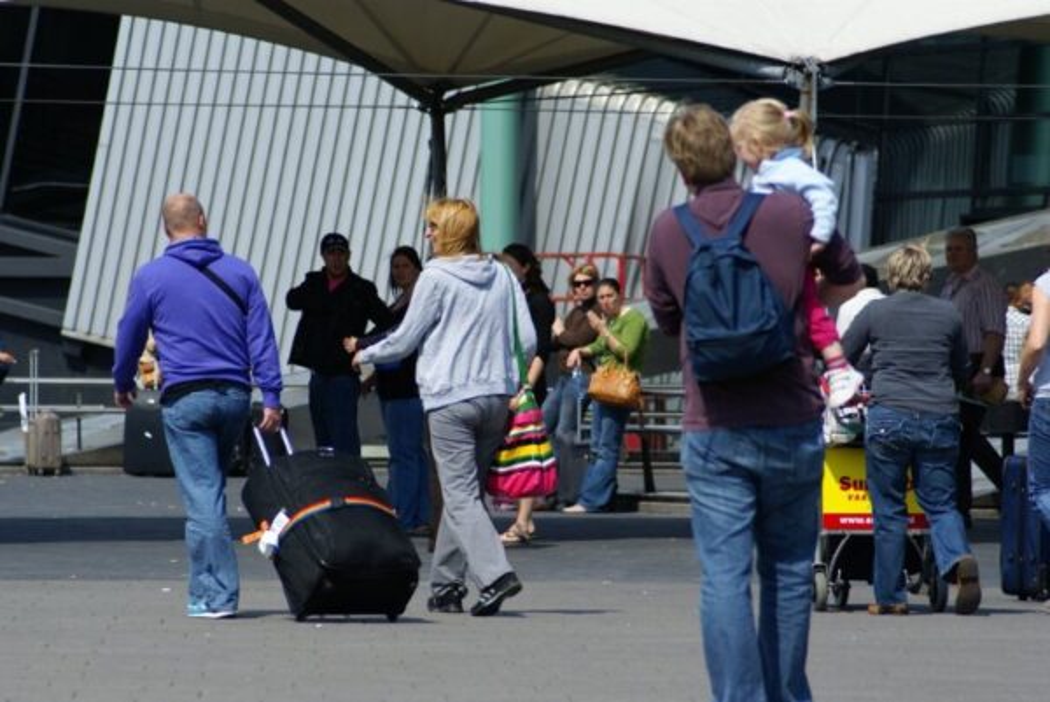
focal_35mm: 300
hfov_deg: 6.9
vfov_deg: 4.6
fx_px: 8756
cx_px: 525
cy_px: 351
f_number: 7.1
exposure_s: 1/400
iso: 100
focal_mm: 200
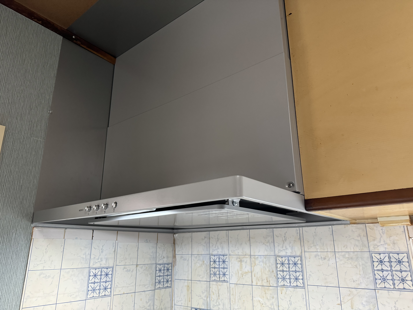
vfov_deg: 56.8
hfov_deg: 71.6
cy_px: 155
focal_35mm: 24
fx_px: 286
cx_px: 206
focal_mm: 6.76
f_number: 1.78
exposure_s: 1/60
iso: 500
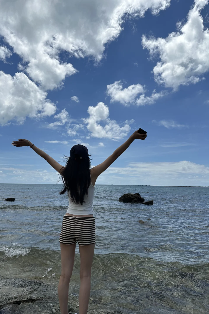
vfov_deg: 71.5
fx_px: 218
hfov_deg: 51.2
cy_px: 157
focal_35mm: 25
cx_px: 92
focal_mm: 6.86
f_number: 1.78
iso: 80
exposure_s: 1/12048
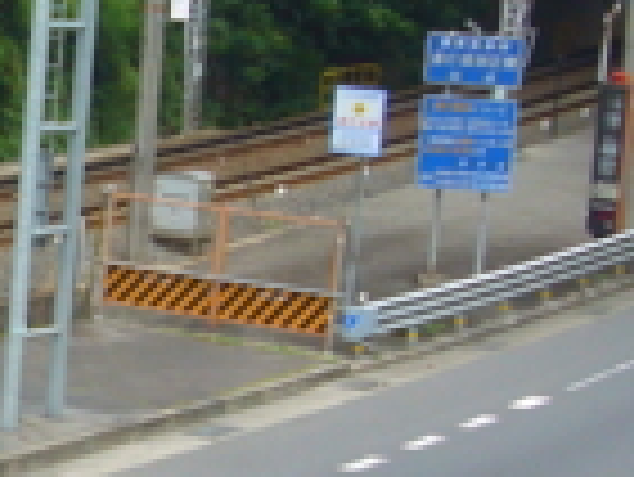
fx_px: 3281
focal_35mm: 179
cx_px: -382
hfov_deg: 10.6
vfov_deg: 8.3
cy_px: 450
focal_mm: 6.9
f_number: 3.3
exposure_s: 1/400
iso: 80
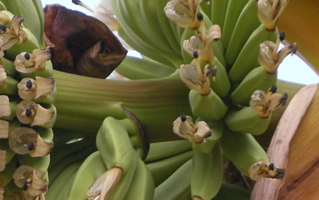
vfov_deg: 3.0
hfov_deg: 4.8
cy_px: 135
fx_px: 3819
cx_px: 112
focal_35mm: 439
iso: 64
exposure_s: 1/58
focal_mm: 24.5
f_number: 5.1
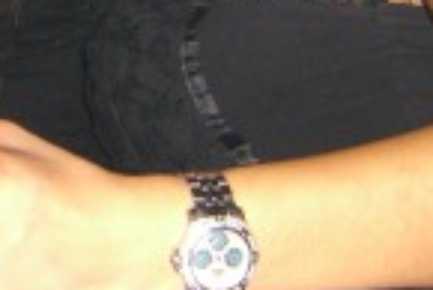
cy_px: -251
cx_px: -146
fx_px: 1962
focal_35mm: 163
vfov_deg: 8.1
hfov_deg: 12.2
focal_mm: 7.9
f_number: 2.8
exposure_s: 1/60
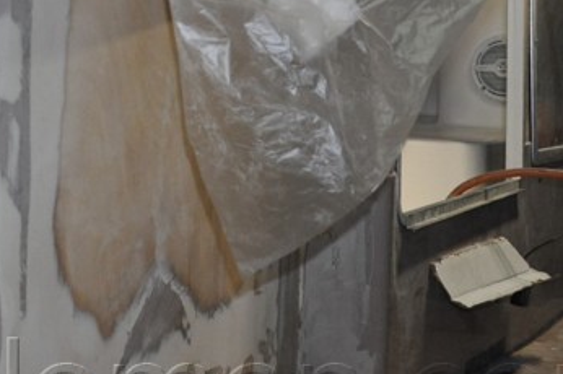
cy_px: -60
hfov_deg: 23.5
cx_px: -132
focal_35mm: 78
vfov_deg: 16.8
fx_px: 1219
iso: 800
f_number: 3.5
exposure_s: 1/100
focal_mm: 18
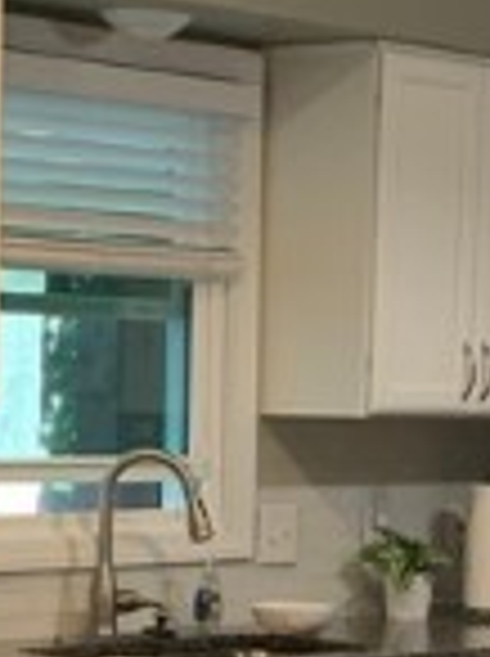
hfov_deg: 10.8
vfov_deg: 14.0
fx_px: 2593
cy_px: 778
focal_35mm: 137
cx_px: 81
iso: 200
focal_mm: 4.25
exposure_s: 1/60
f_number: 1.8
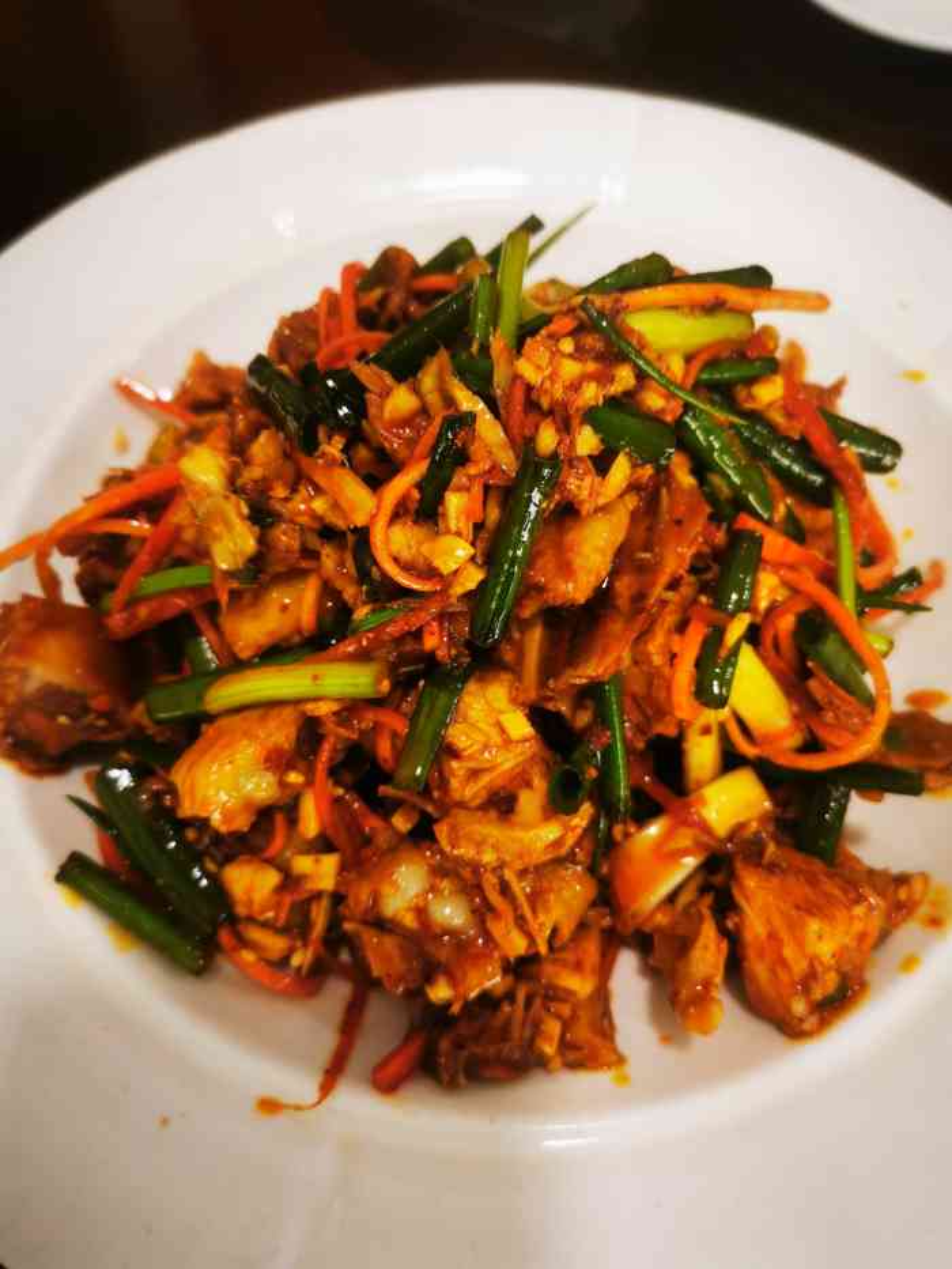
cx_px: 476
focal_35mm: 27
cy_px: 634
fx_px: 990
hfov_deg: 51.4
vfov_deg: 65.3
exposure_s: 1/50
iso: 200
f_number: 1.8
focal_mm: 5.58
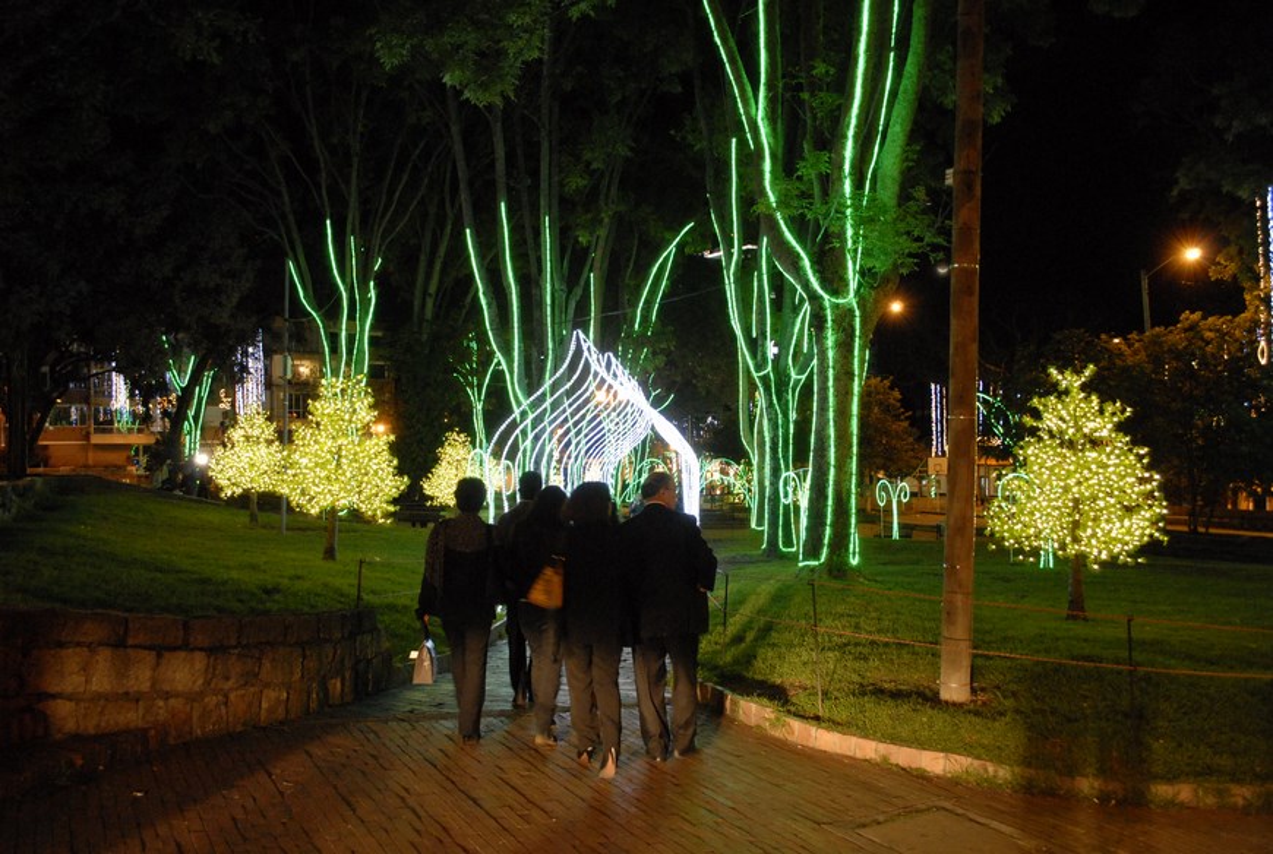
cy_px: 427
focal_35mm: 27
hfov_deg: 67.3
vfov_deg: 48.1
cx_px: 636
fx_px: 957
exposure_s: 1/10
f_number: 4.5
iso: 1250
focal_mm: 18
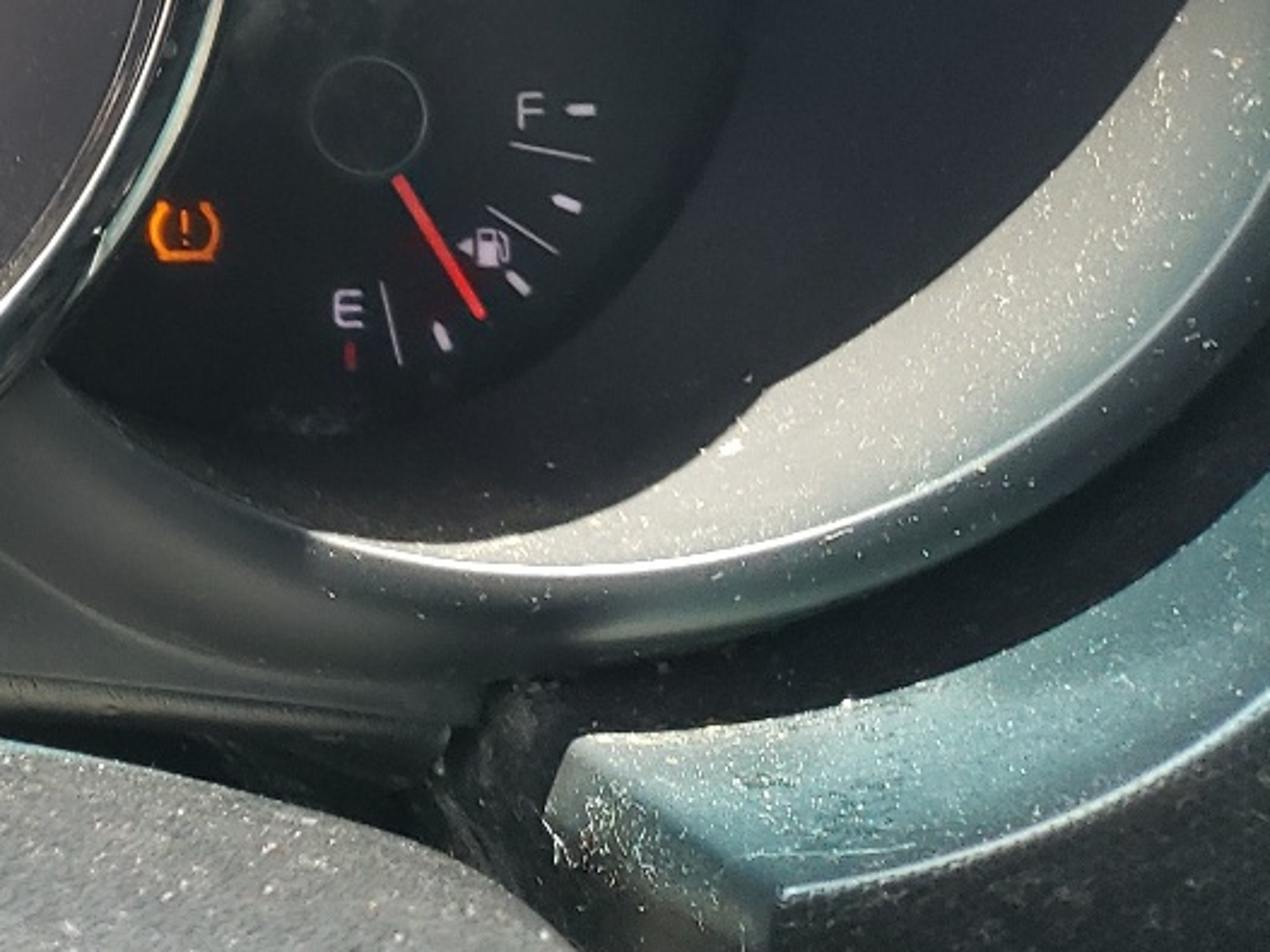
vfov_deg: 17.6
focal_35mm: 79
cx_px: -643
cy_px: -253
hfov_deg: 20.9
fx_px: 2898
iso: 72
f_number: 1.5
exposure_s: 1/120
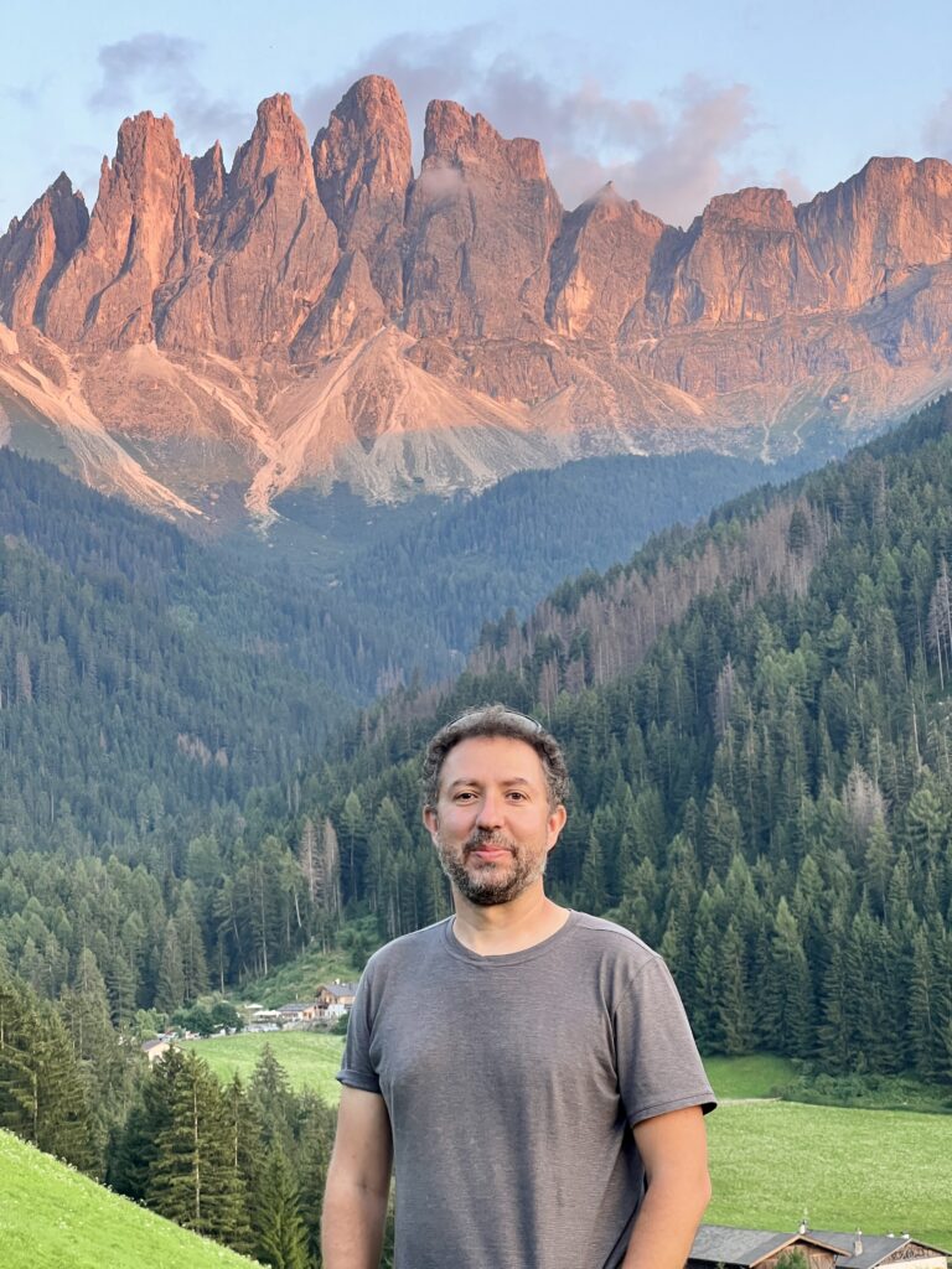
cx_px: 476
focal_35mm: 77
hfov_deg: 19.1
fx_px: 2824
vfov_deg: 25.3
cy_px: 634
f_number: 2.8
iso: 100
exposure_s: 1/99
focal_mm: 9
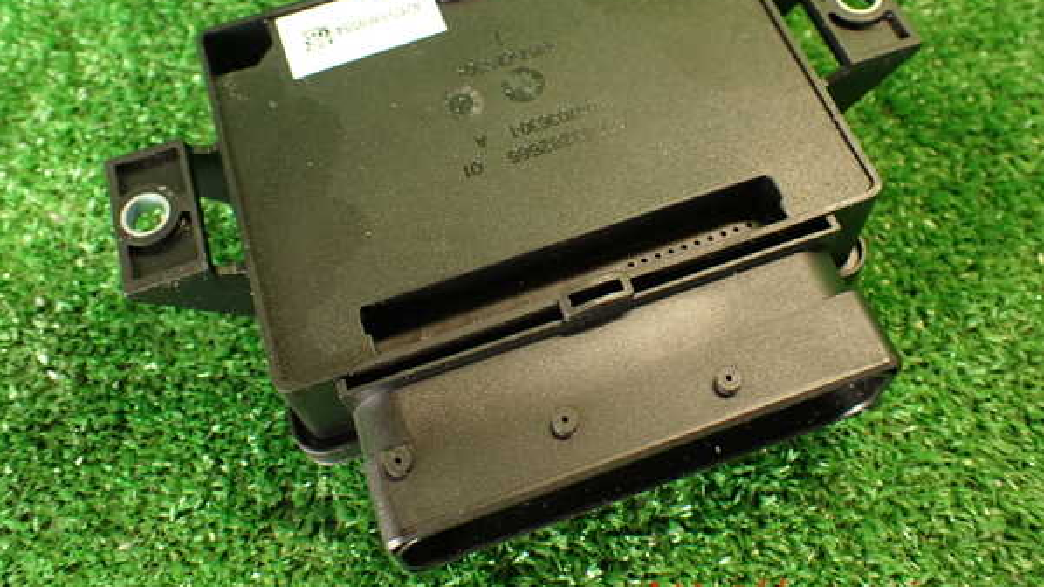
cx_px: 522
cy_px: 227
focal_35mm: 35
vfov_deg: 33.6
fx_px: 969
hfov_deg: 56.6
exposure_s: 1/30
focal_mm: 5.79
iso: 320
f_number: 2.4
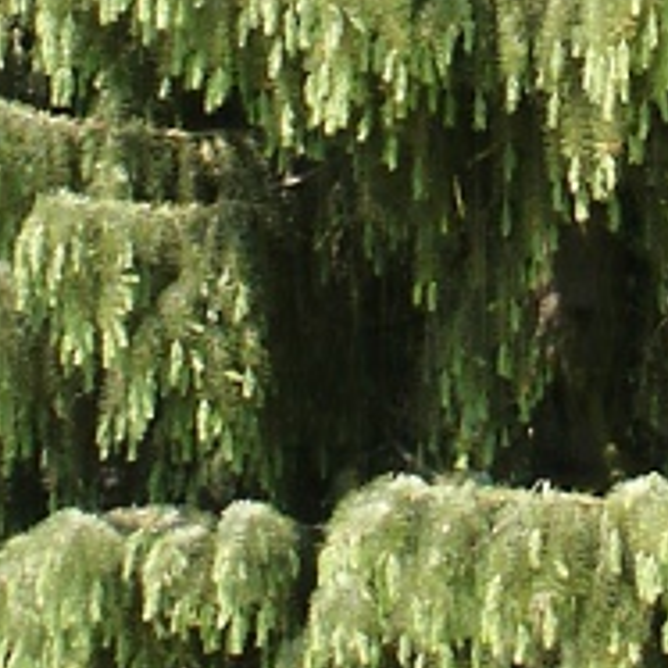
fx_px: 2882
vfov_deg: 12.5
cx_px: 607
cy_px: -350
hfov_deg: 13.1
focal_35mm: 132
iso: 64
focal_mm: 7.2
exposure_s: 1/60
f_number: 6.7
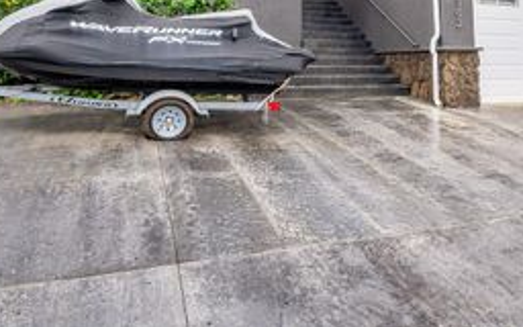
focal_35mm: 29
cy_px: -46
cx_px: 351
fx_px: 413
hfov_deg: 62.9
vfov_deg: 35.7
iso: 1250
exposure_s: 1/8000
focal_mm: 7
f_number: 4
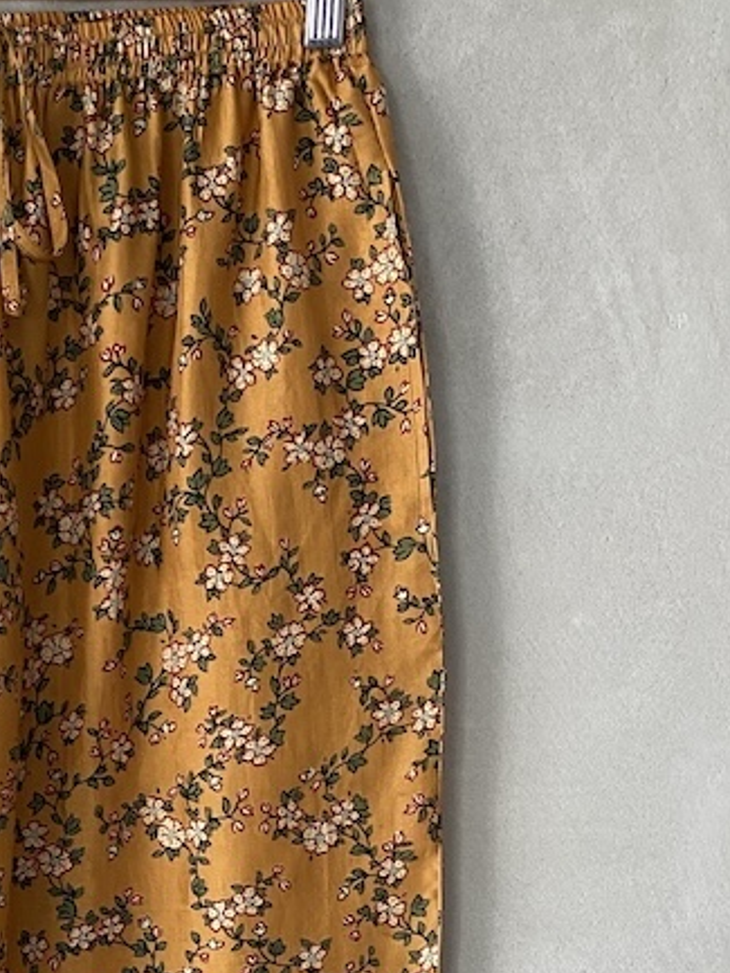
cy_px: 869
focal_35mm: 64
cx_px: -16
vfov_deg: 29.1
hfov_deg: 22.0
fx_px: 1799
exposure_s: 1/60
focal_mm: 4.25
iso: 125
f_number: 1.8
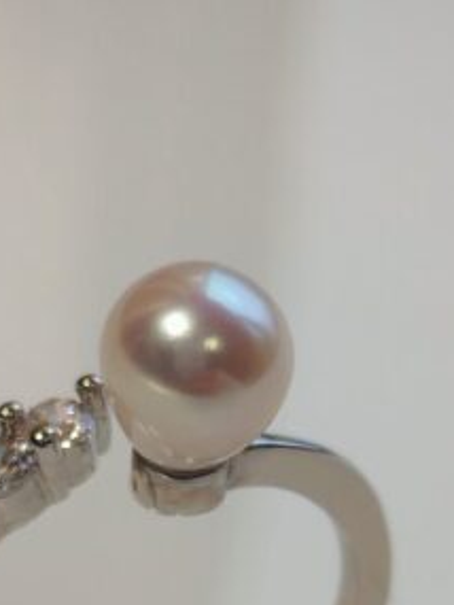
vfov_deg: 10.3
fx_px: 3338
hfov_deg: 7.8
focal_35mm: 191
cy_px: 609
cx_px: 202
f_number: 1.95
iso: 64
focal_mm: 5.52
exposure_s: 1/100
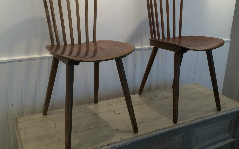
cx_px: 115
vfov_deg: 35.1
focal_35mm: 36
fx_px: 234
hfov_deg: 54.0
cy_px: 53
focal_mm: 4.12
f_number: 2.2
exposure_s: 1/33
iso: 40
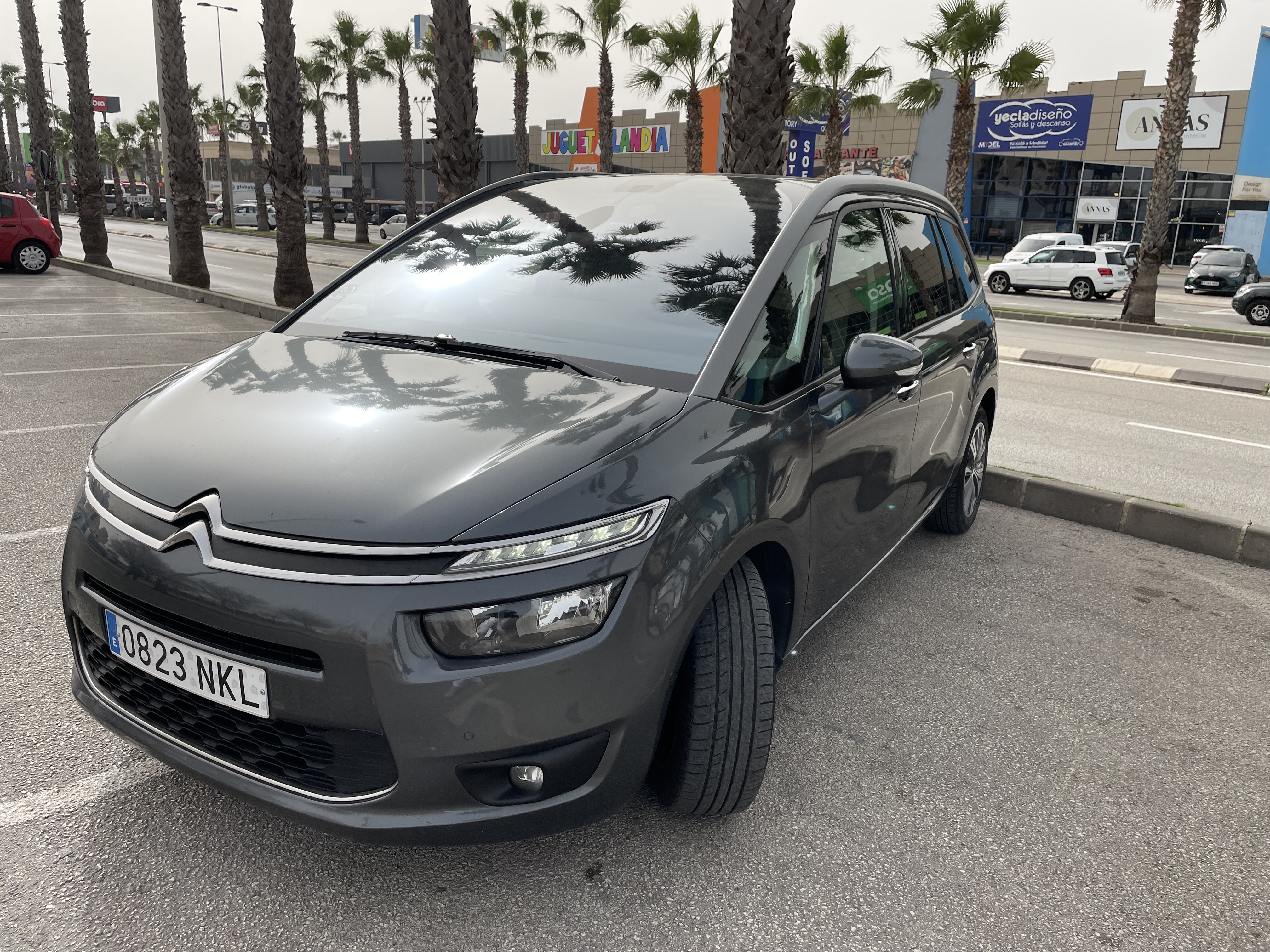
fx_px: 954
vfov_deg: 53.1
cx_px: 635
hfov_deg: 67.3
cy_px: 476
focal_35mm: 26
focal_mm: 4.2
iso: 32
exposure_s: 1/2817
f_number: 1.6
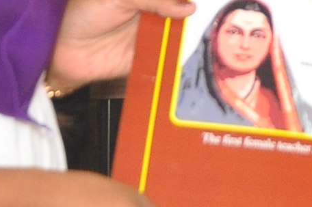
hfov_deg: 5.5
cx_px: 522
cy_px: -211
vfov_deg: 3.7
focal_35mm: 371
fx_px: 3208
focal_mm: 35
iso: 800
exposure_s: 1/125
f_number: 5.6
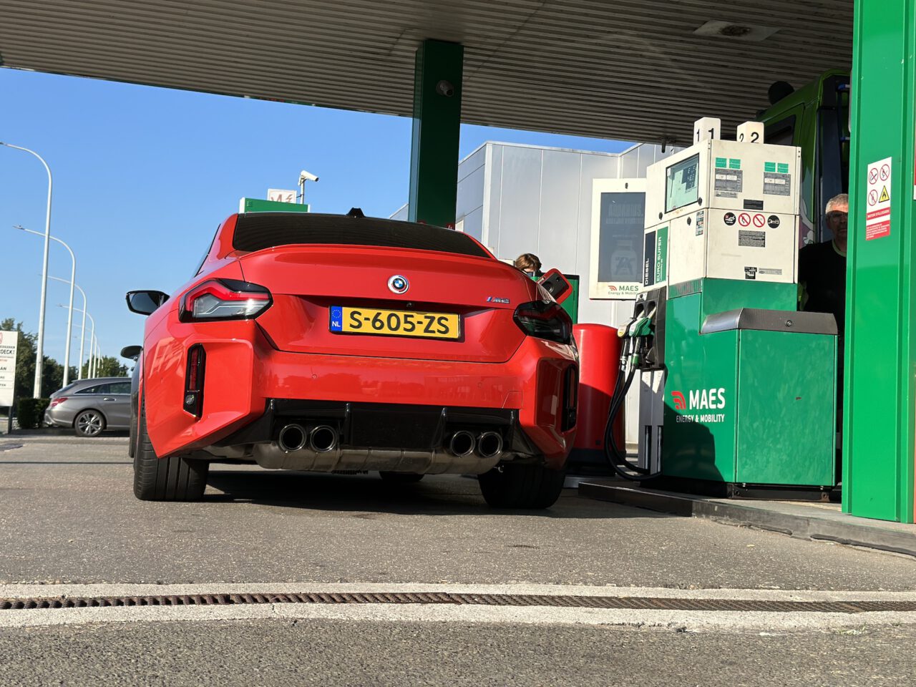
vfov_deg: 30.3
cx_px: 458
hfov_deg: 39.7
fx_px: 1270
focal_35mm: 48
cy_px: 344
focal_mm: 6.86
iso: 100
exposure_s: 1/3876
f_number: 1.78
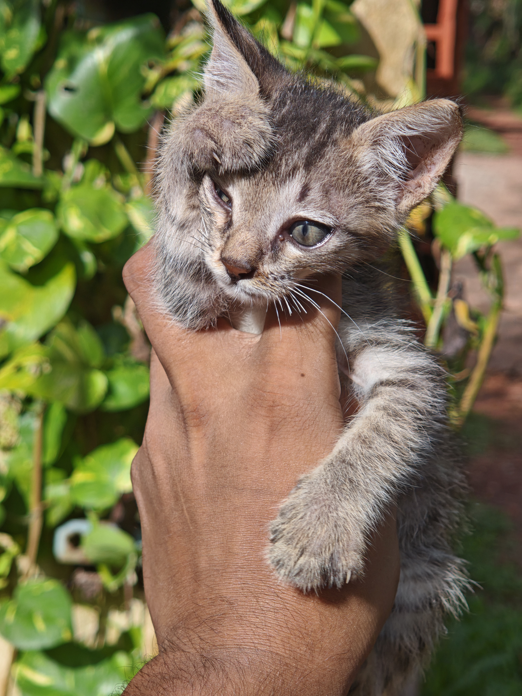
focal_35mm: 75
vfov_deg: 26.0
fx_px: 1508
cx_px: 261
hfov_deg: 19.6
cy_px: 348
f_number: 2
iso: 100
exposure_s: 1/629
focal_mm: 9
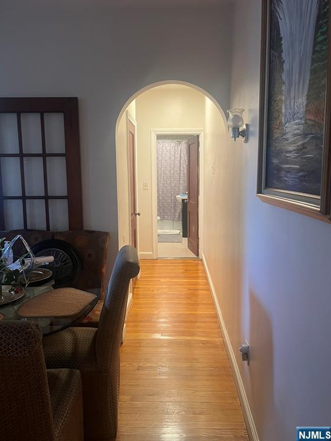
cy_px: 215
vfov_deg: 65.3
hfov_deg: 51.3
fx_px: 344
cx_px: 160
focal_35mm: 27
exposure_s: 1/60
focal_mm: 5.1
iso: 250
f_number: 1.6
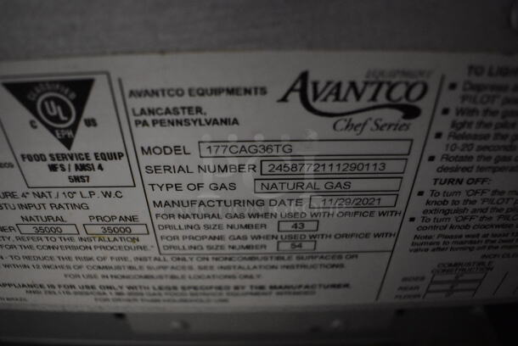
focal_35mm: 27
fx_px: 389
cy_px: 173
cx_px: 259
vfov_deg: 48.0
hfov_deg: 67.3
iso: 5600
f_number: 3.5
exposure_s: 1/125
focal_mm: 18
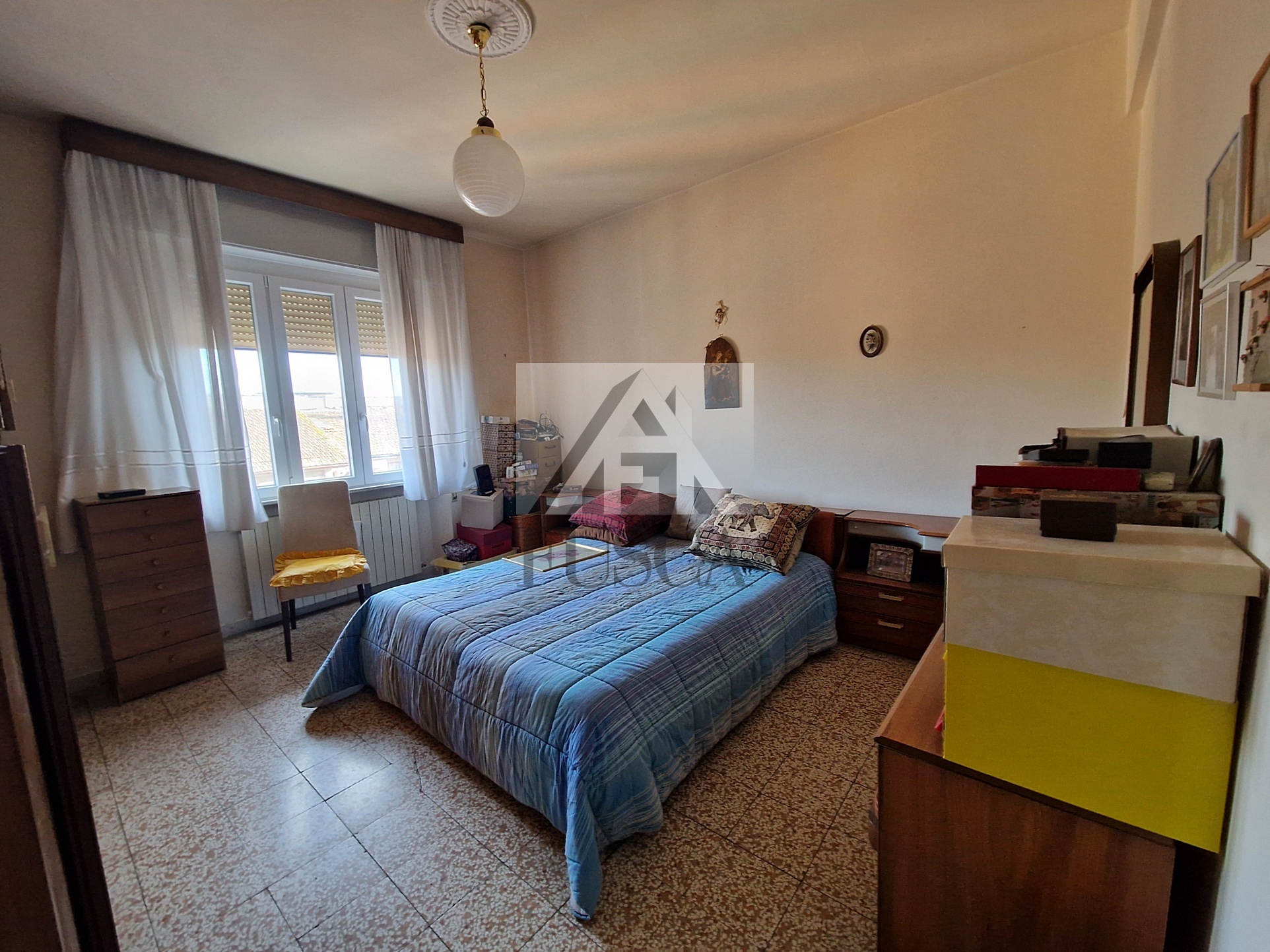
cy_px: 476
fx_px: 477
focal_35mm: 13
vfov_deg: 89.9
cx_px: 635
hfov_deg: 106.2
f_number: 2.2
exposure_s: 1/50
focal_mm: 2.2
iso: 320
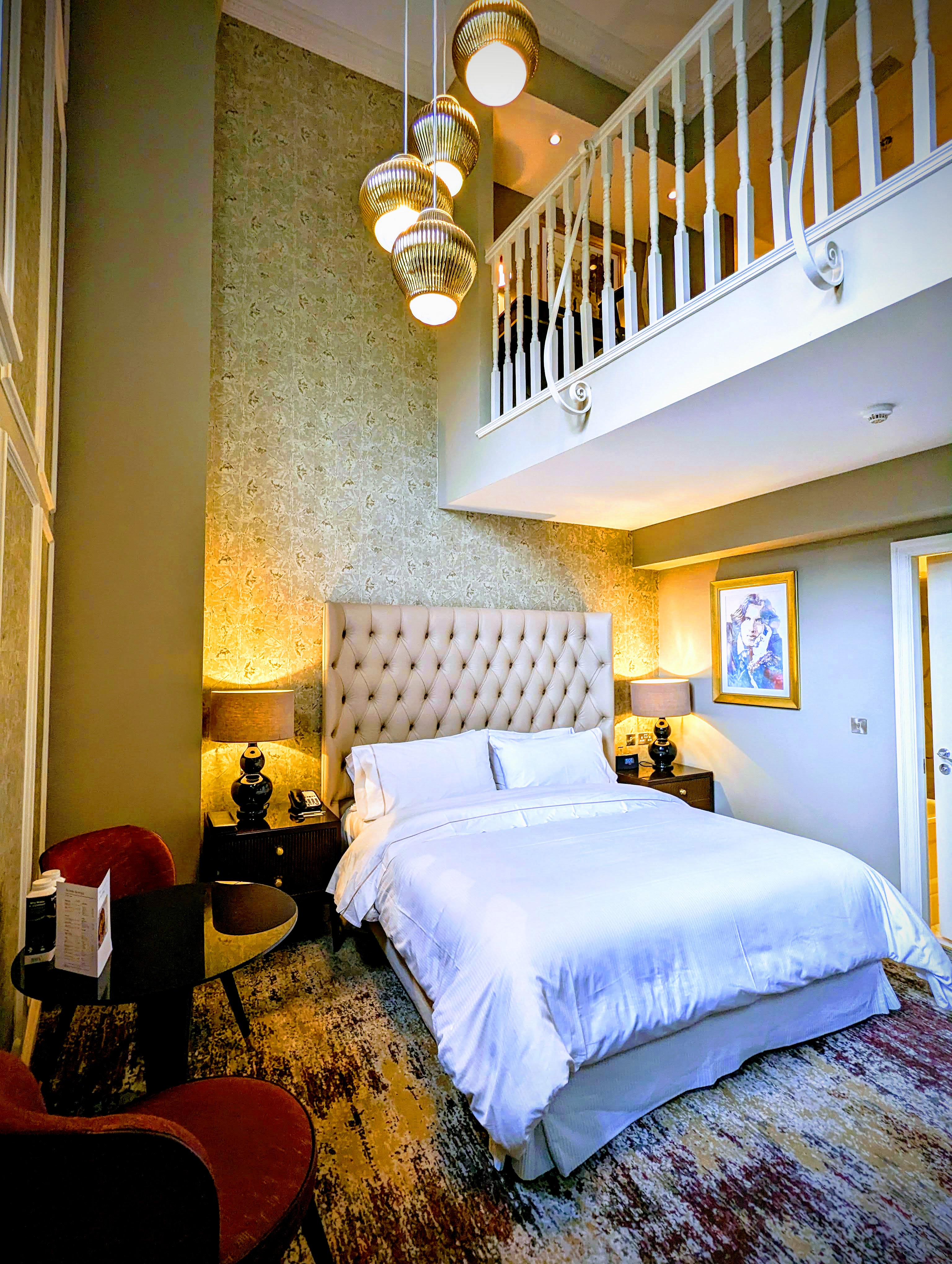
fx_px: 585
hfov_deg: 78.2
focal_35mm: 16
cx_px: 476
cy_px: 632
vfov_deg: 94.4
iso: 85
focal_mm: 2.35
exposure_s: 1/25
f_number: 2.2
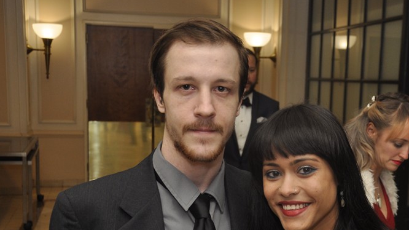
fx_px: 715
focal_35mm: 66
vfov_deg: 18.1
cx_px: 243
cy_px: 188
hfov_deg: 31.8
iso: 400
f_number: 5
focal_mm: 28
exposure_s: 1/60
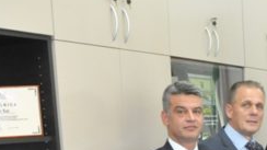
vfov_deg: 12.5
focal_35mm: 89
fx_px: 630
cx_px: 303
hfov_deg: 22.4
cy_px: 266
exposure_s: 1/60
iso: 3200
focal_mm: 18
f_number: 5.6
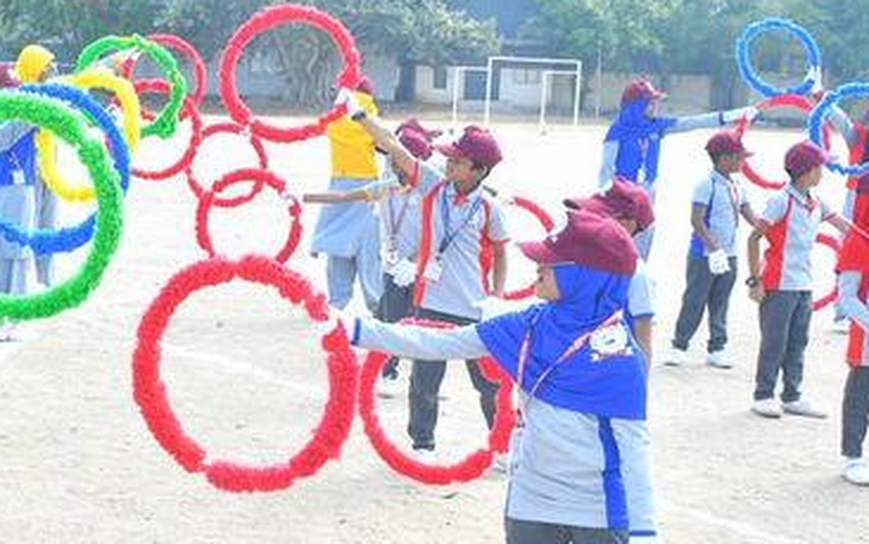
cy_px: 339
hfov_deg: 26.8
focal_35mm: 76
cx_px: 209
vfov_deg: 17.2
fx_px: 1800
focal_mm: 26
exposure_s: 1/125
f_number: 7.1
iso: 320
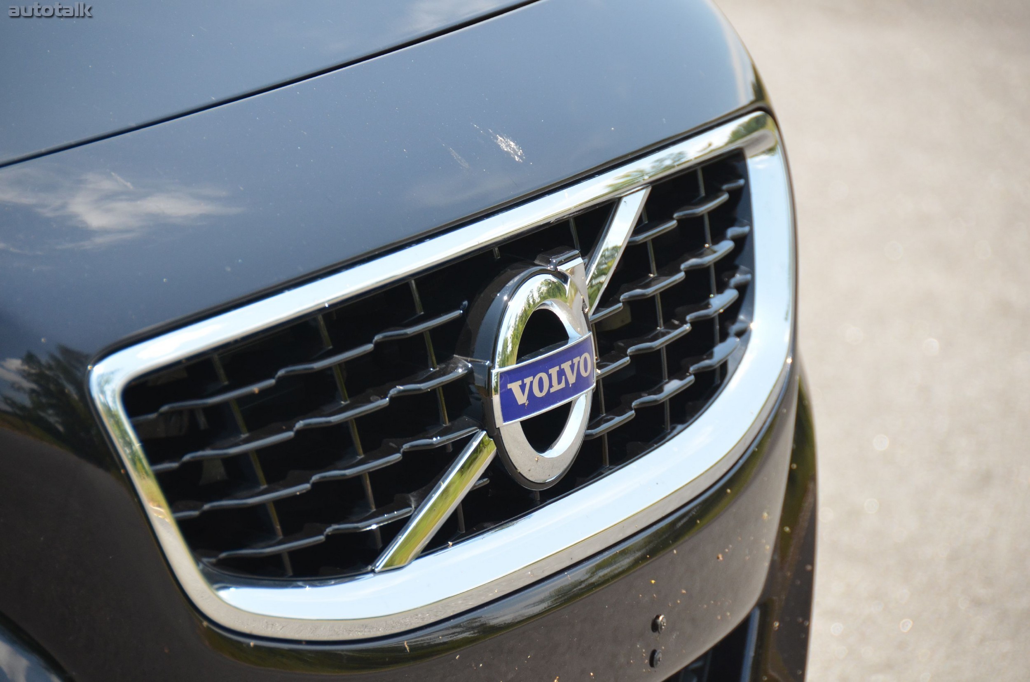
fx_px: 8566
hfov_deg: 6.9
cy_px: 341
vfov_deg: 4.6
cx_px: 515
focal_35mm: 300
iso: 720
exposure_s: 1/1000
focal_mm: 200
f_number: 5.6
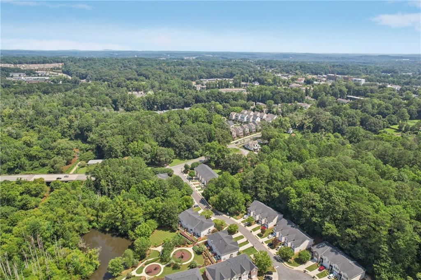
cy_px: 140
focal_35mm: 22
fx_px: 257
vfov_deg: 57.1
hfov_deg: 78.6
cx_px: 210
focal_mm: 8.4
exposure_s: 1/1500
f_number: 2.8
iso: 100
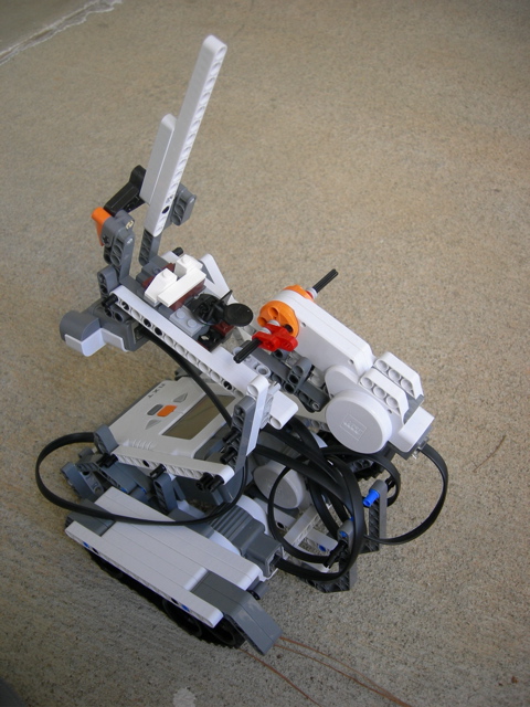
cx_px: 265
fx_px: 735
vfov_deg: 51.4
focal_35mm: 36
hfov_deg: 39.7
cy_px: 354
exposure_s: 1/21.5
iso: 64
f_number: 2.7
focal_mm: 7.5
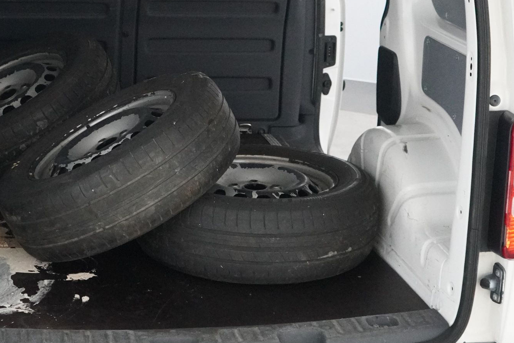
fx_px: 1128
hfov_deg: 25.5
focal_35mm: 79
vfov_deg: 17.2
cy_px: 106
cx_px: 160
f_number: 3.5
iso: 6400
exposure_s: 1/80
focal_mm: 28
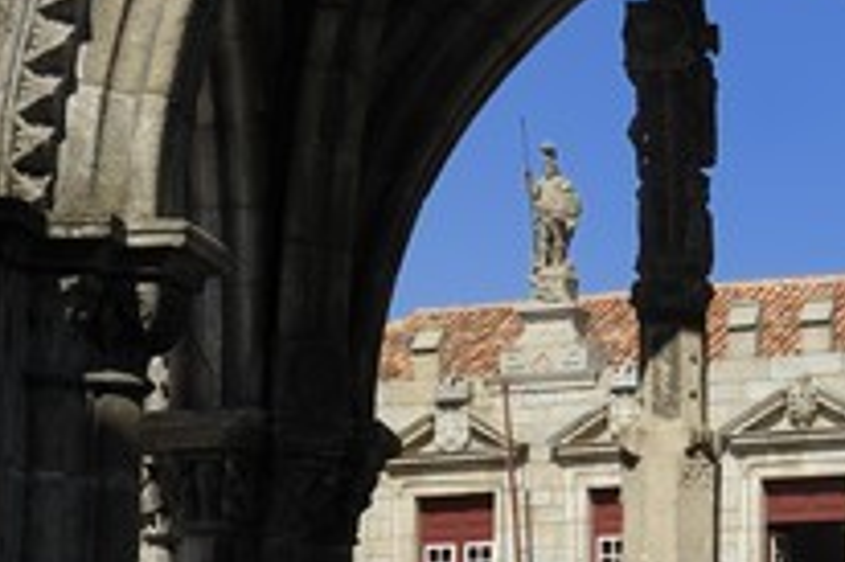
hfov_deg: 14.3
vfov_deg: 9.6
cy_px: 193
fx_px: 3354
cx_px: 621
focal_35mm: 143
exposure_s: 1/200
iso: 200
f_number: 14
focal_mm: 70
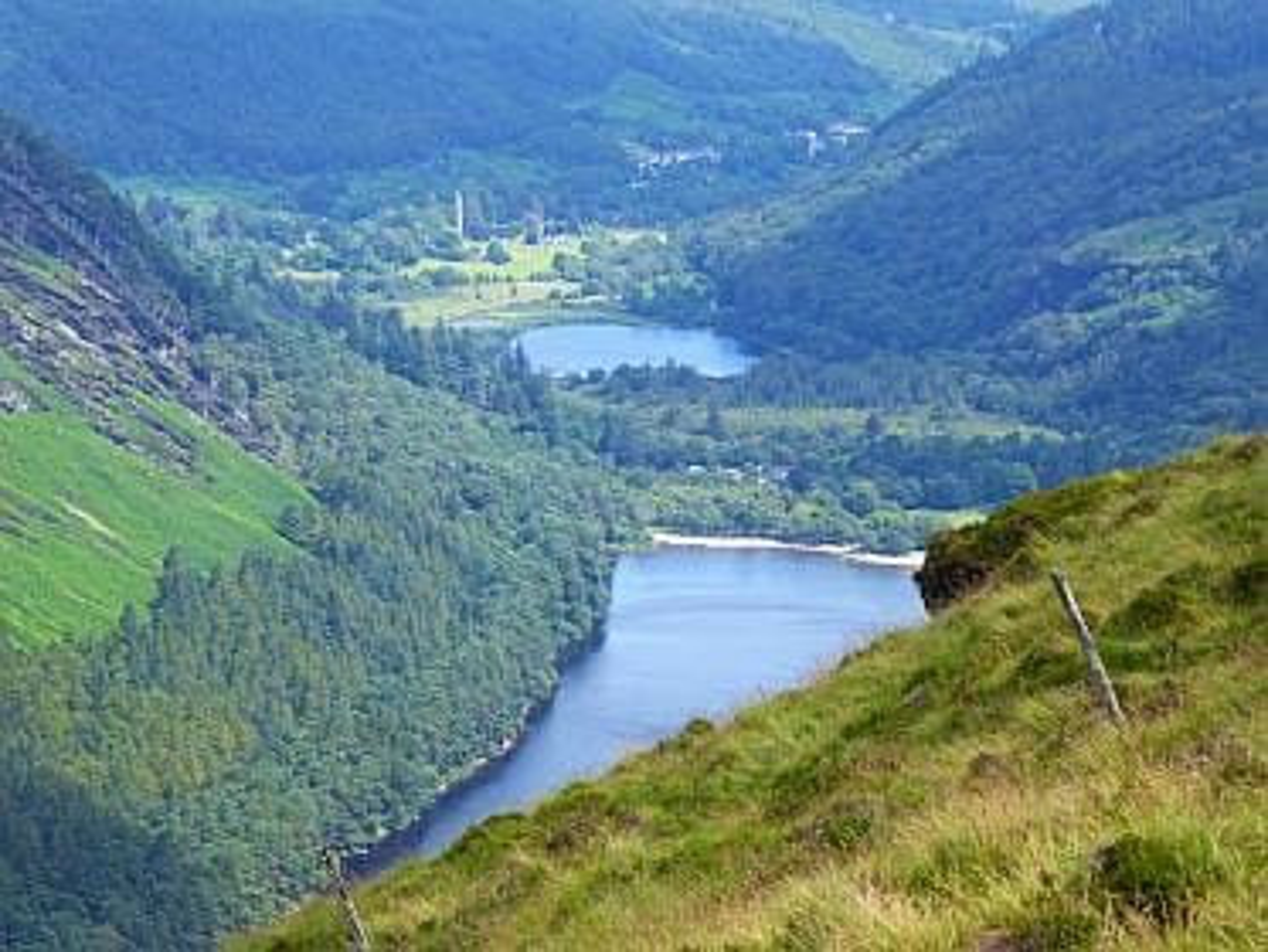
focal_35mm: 151
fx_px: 5533
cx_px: 634
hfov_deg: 13.1
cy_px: 476
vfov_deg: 9.8
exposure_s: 1/160
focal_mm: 27.1
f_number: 5.4
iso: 80
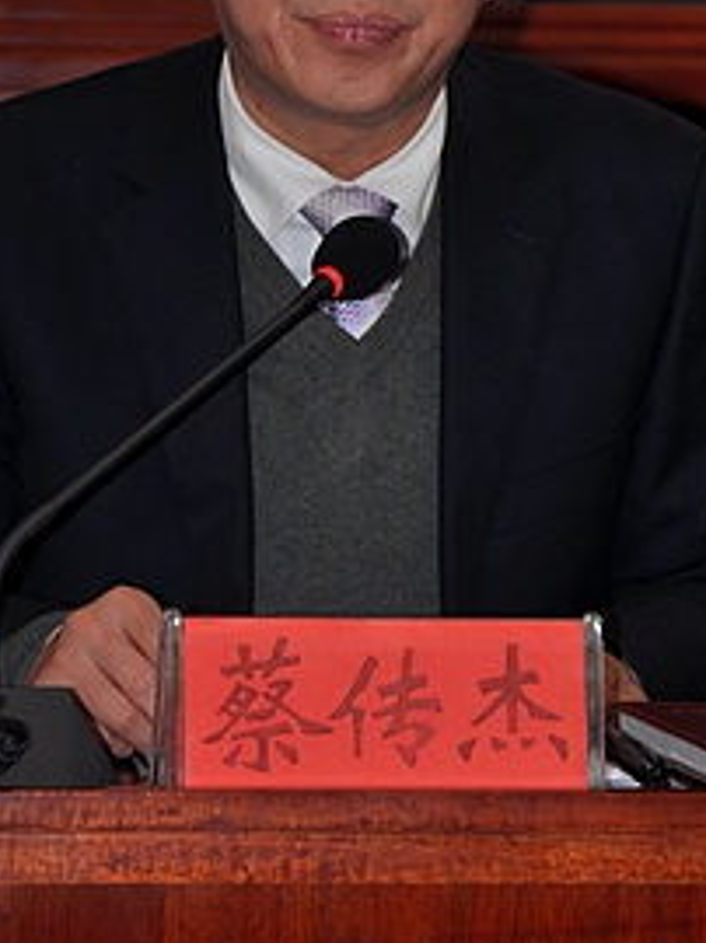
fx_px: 8035
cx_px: 470
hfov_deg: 5.0
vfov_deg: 6.7
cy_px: 112
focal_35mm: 295
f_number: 5.6
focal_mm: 92
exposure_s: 1/60
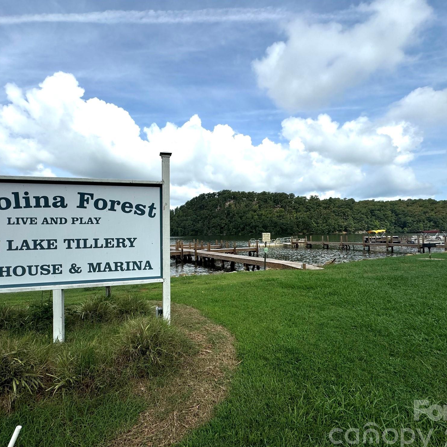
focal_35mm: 17
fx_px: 248
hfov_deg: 83.7
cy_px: 228
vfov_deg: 84.0
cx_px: 202
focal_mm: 2.22
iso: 50
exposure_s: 1/2985
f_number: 2.2
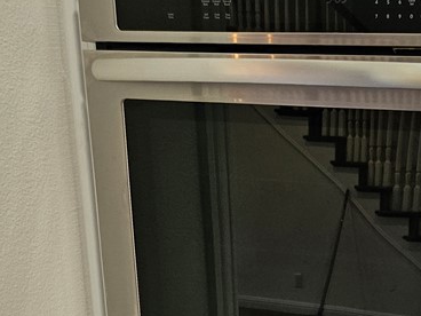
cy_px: 374
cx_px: 475
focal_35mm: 64
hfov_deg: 27.4
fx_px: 778
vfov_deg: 21.4
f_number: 1.8
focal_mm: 5.4
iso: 200
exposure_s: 1/120
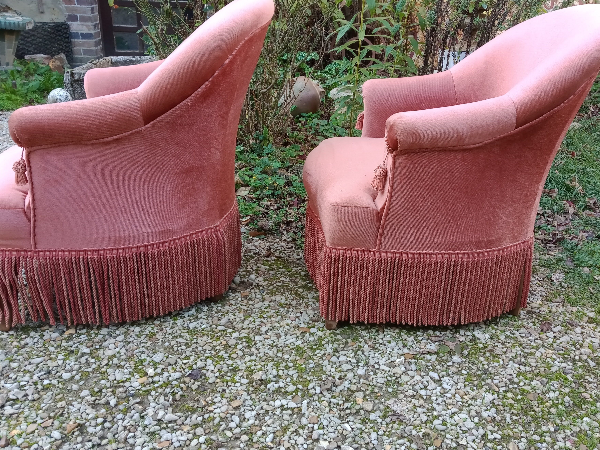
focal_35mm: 32
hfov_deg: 56.8
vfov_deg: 44.2
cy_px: 221
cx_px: 315
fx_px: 555
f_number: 2
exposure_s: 1/50
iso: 126
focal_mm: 3.54
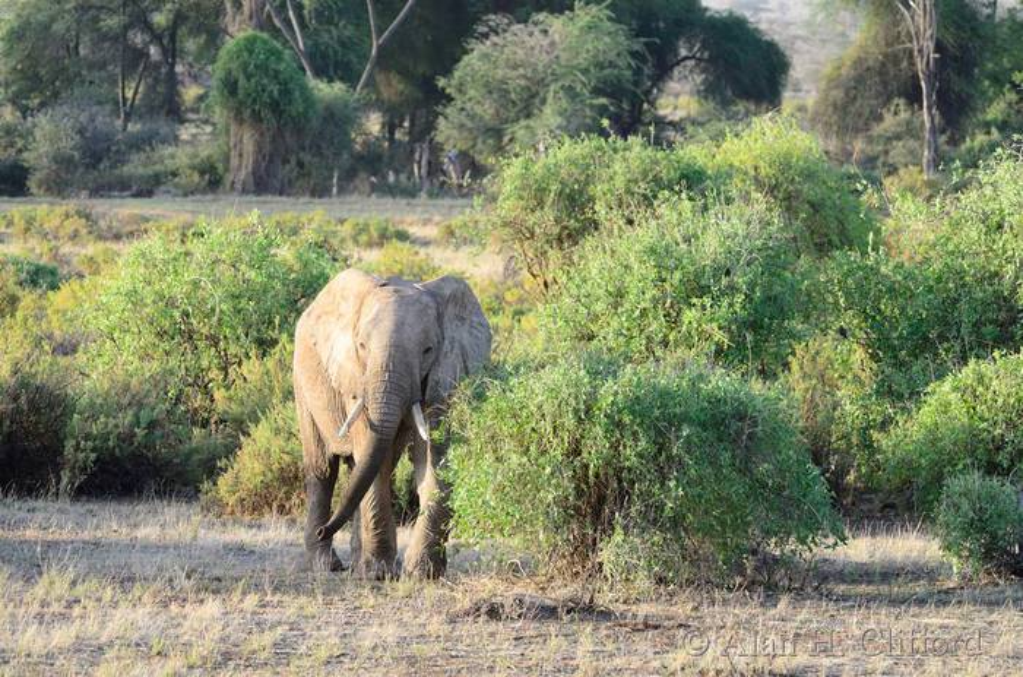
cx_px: 512
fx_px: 6803
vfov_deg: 5.7
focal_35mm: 240
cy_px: 338
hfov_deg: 8.6
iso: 500
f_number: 5
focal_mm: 160
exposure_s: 1/400
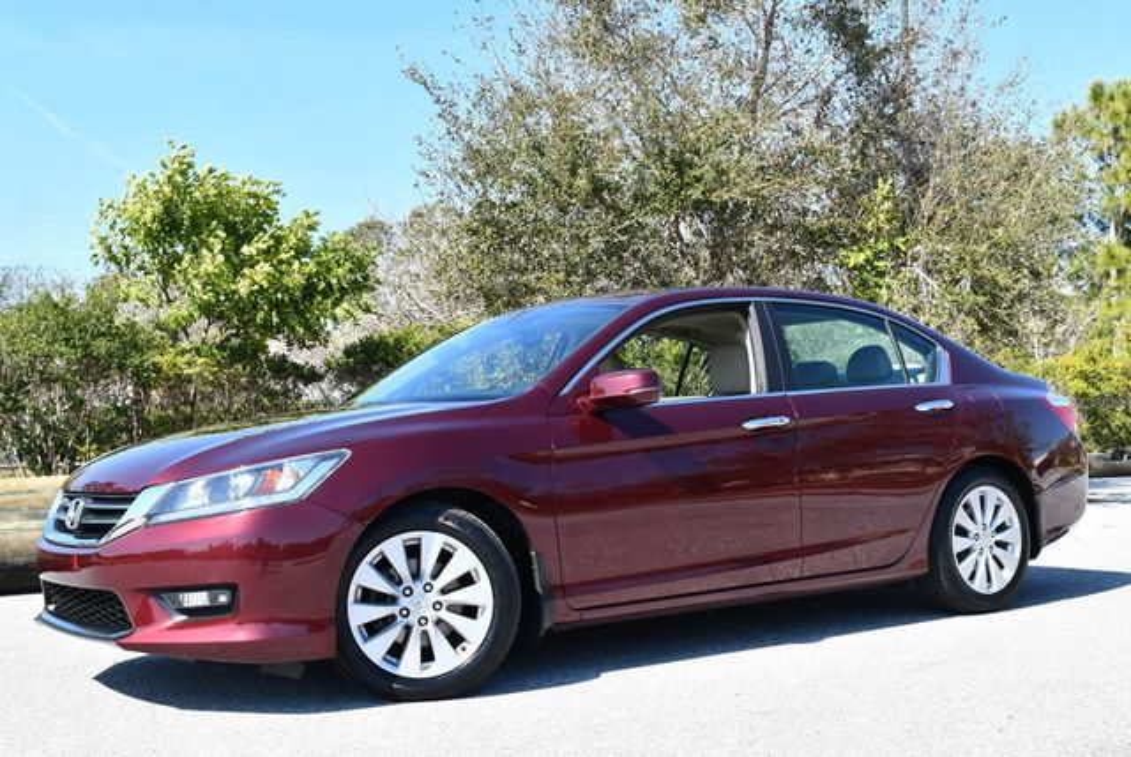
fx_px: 1509
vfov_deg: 28.1
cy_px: 378
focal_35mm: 48
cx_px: 566
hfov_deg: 41.1
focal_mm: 24
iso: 200
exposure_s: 1/250
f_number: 8
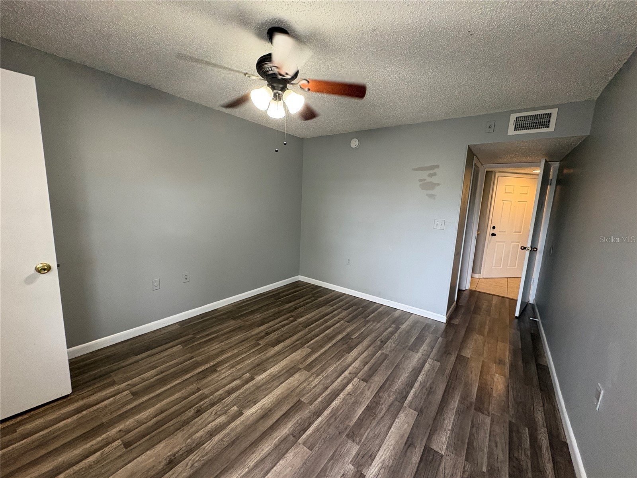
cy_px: 239
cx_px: 318
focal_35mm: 14
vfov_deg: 85.7
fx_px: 258
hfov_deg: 102.1
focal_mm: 2.22
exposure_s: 1/60
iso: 250
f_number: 2.2
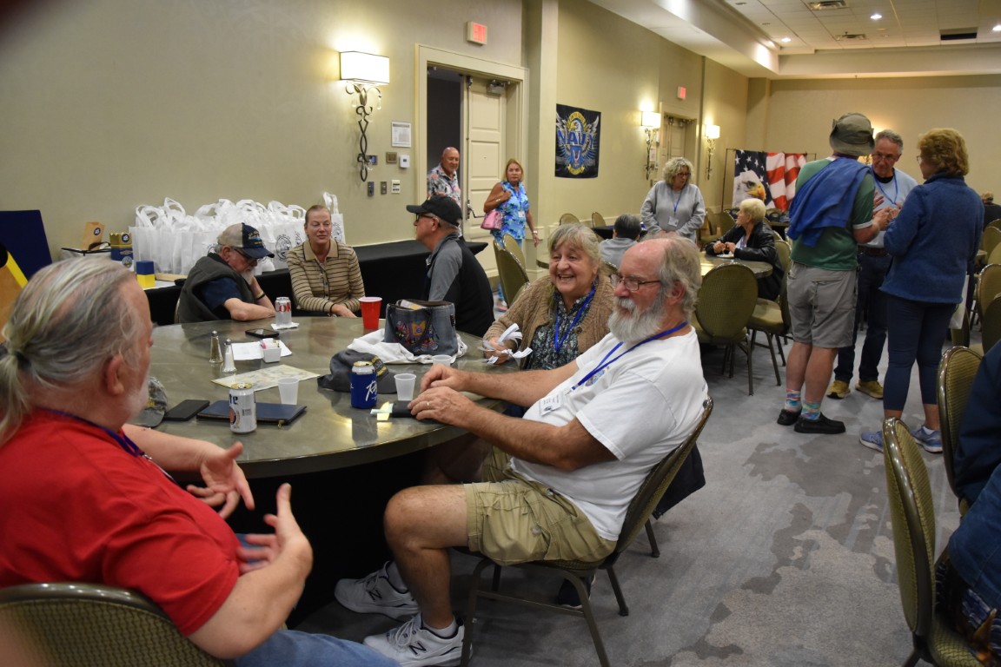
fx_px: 751
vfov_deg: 47.9
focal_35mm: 27
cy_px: 334
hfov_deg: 67.4
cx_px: 500
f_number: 3.5
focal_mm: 18
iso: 2000
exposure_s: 1/60
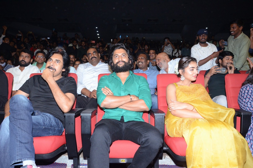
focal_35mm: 27
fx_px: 189
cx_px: 126
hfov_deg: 67.5
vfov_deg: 47.7
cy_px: 84
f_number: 10
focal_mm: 18
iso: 1250
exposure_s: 1/125
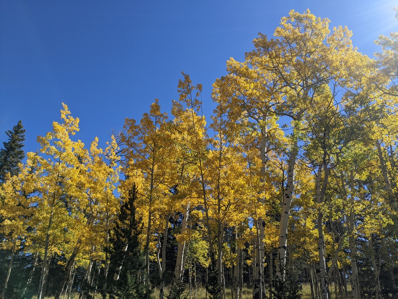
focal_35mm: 27
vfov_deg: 51.4
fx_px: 310
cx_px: 199
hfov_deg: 65.3
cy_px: 150
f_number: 1.8
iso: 68
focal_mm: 4.44
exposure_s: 1/3356
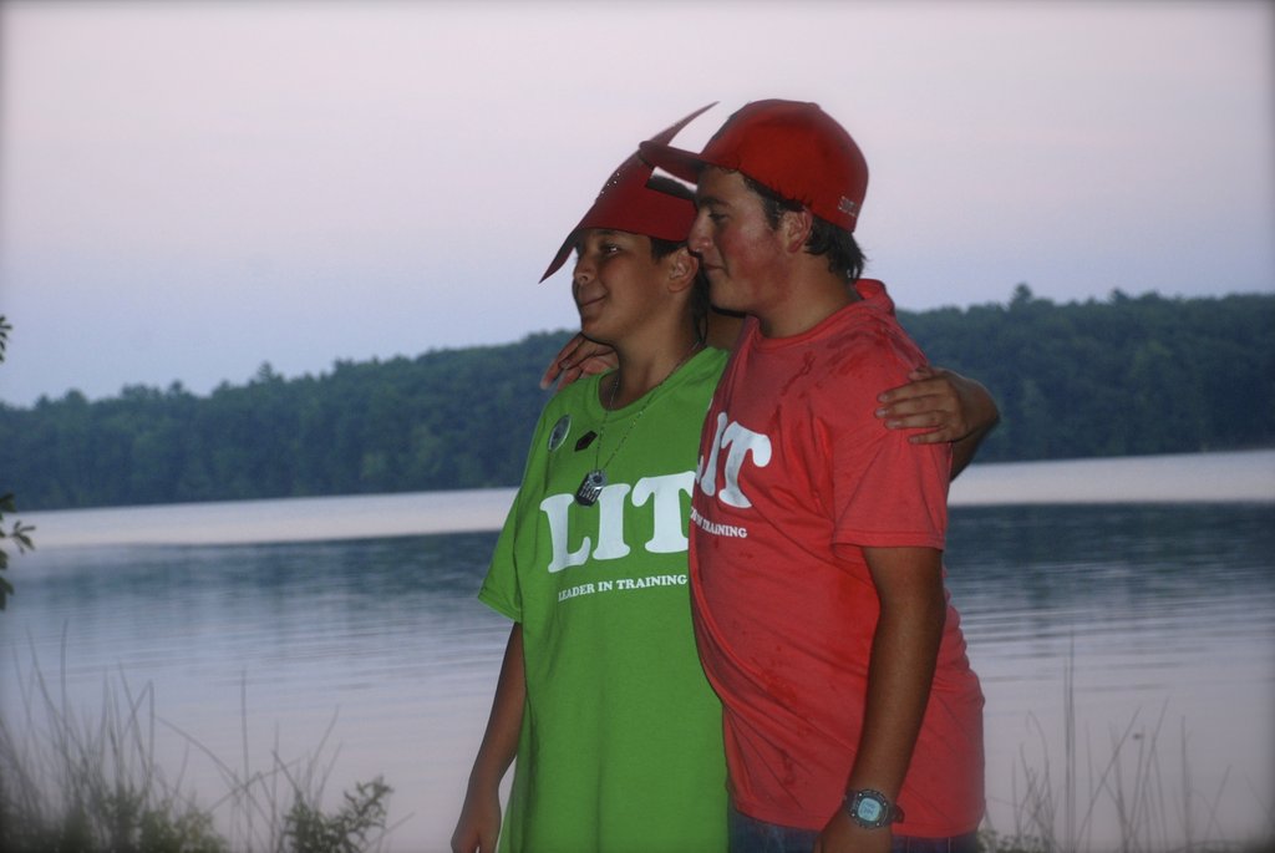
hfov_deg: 19.4
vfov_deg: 13.1
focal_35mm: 105
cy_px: 426
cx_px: 638
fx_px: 3722
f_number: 5.6
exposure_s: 1/60
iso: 400
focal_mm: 70
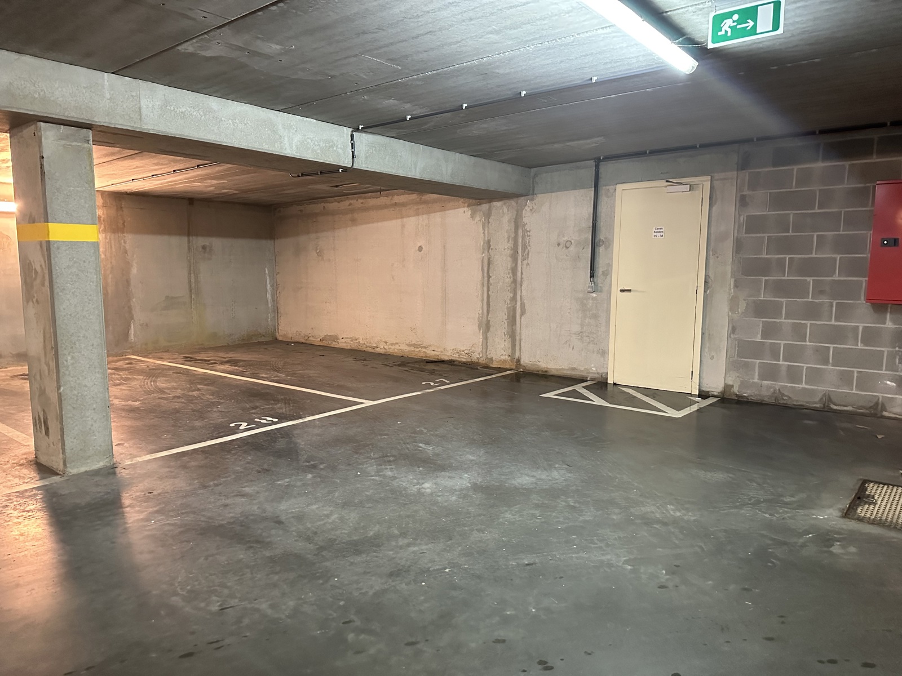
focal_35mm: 24
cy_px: 338
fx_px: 625
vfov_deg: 56.8
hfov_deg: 71.6
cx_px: 451
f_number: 1.78
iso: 1000
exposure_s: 1/33
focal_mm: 6.86
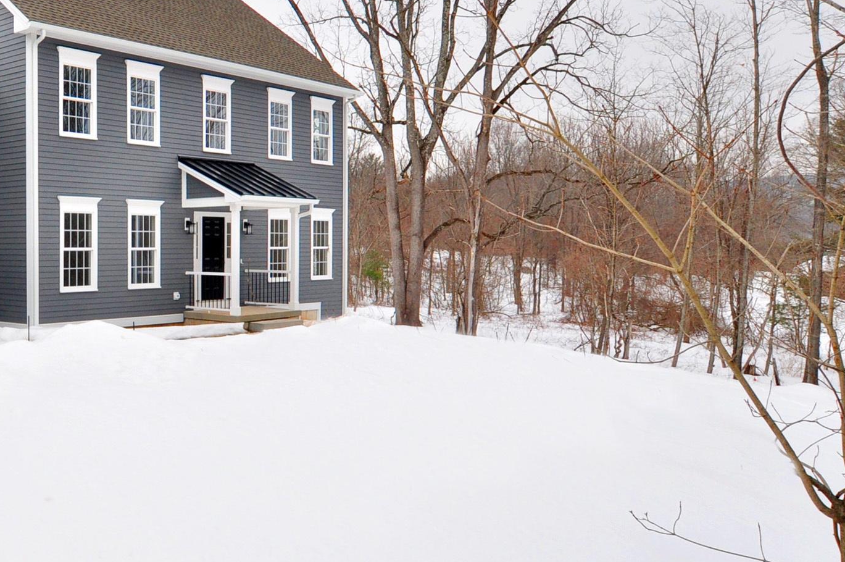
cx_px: 20
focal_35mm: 37
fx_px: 857
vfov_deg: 36.3
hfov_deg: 45.3
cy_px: 250
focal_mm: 11.5
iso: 400
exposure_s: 1/500
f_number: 8
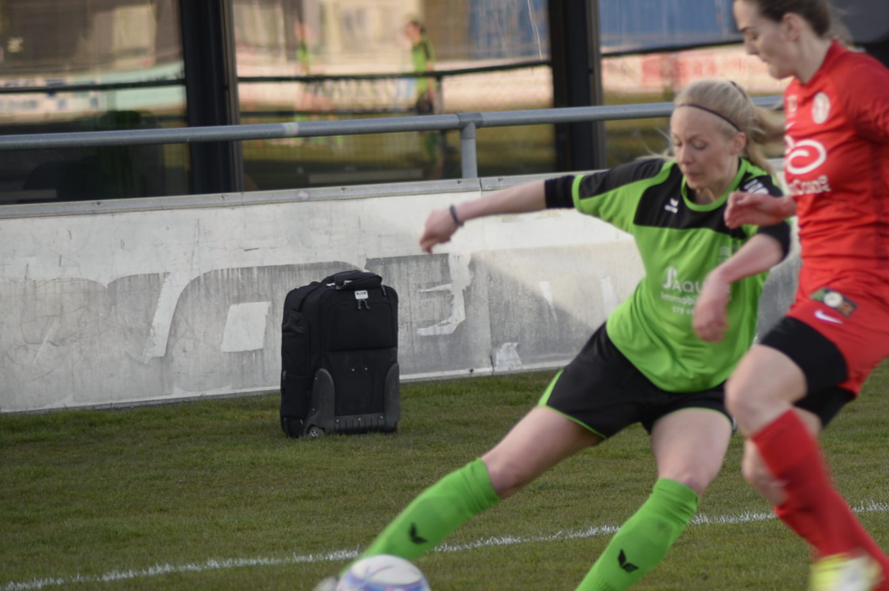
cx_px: 788
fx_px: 7030
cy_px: 372
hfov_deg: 7.2
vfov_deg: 4.8
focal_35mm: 285
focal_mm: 155
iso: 200
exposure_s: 1/200
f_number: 4.5
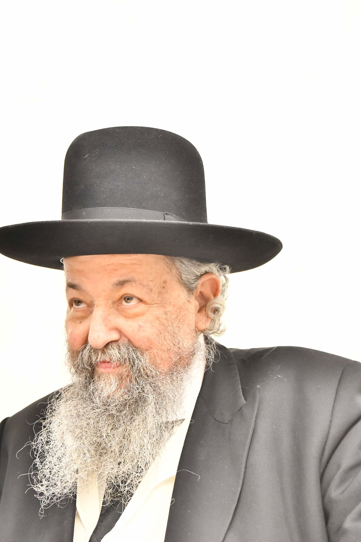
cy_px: 314
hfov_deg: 19.4
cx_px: 146
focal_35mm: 70
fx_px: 1053
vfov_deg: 28.8
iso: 6400
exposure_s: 1/100
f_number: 5
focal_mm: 58
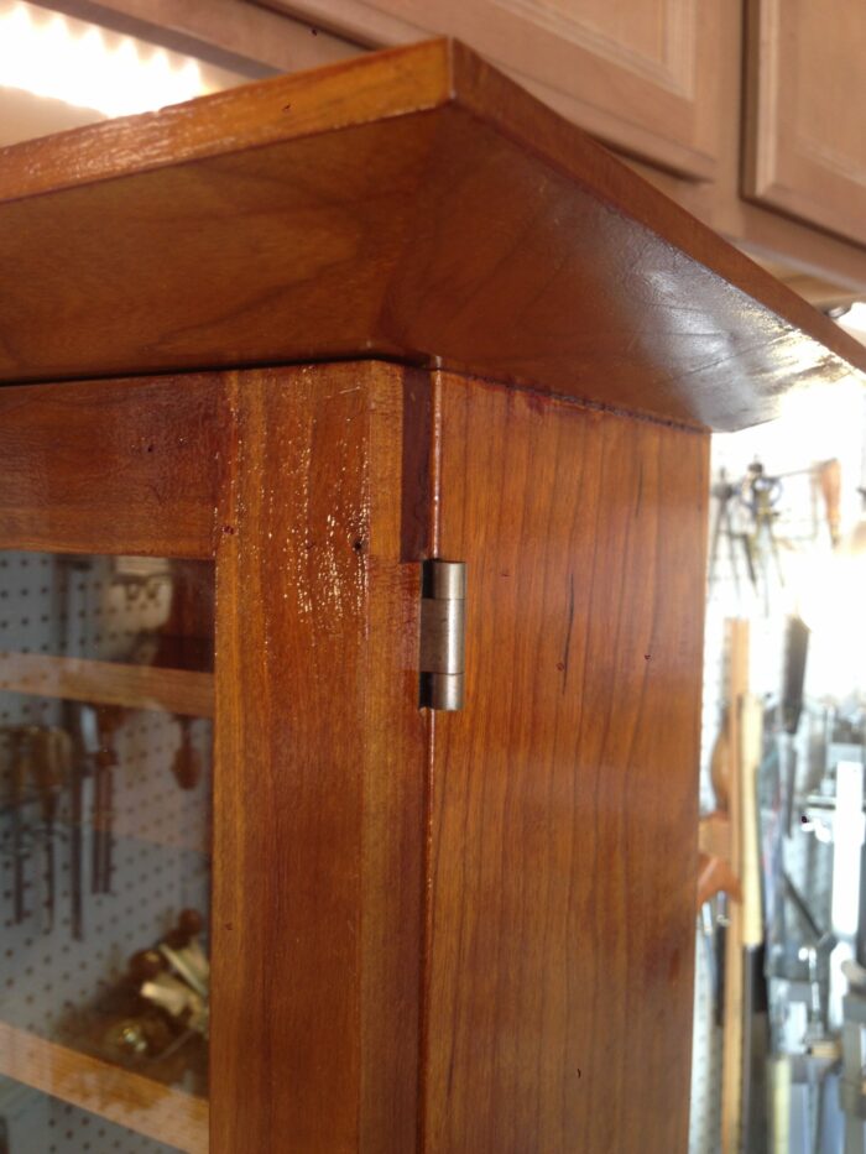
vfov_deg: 55.3
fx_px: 1101
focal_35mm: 33
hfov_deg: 43.0
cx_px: 433
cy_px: 577
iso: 50
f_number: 2.4
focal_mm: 4.12
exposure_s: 1/20
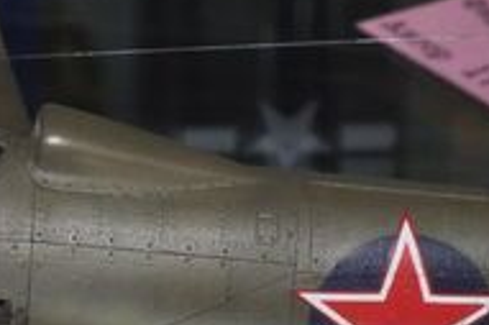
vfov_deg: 3.2
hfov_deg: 4.9
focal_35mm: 423
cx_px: -113
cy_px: 312
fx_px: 5741
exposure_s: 1/200
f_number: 11
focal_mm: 42
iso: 200
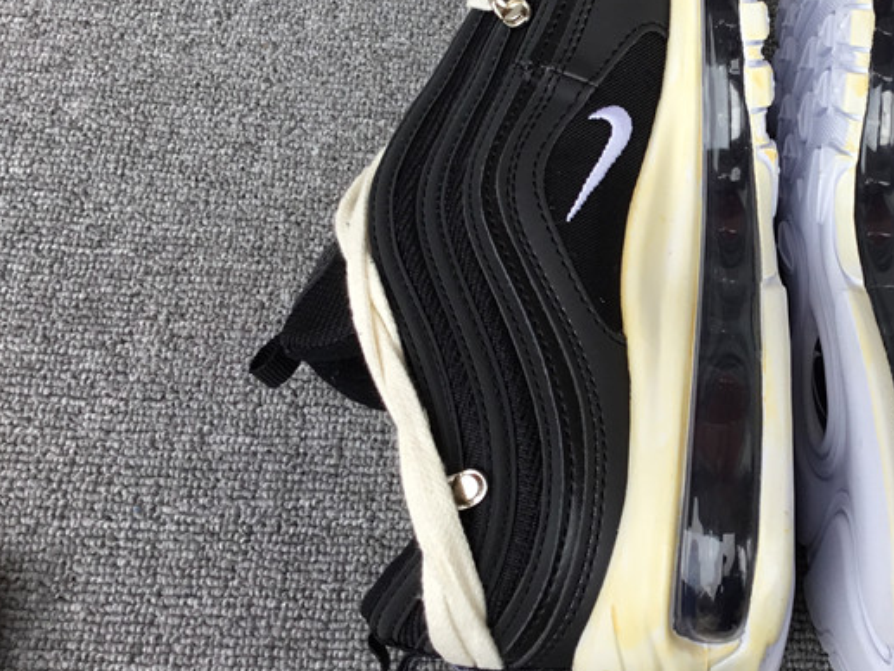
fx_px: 1395
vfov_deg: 26.8
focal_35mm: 54
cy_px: 186
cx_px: 742
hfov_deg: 34.2
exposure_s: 1/125
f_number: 2.4
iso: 25
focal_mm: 3.3
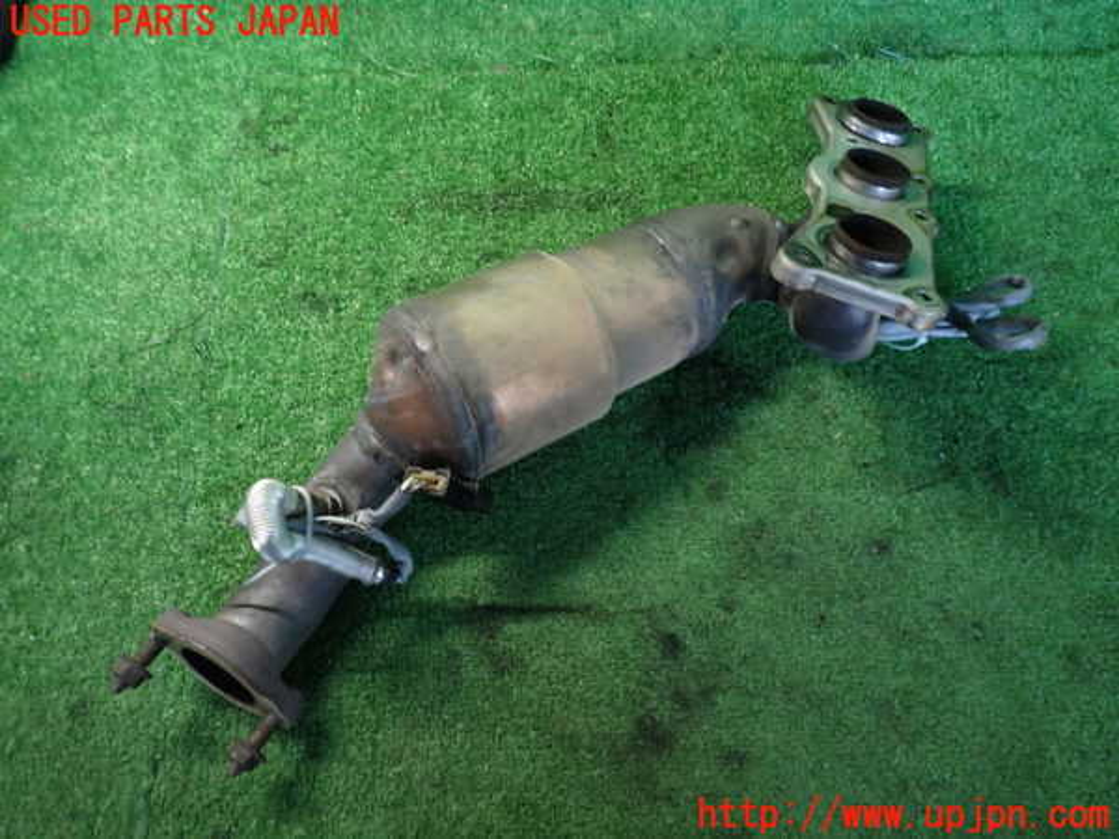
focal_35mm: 25
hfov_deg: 69.4
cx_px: 560
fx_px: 808
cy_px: 420
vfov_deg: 54.9
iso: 500
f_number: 2
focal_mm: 4.5
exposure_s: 1/30
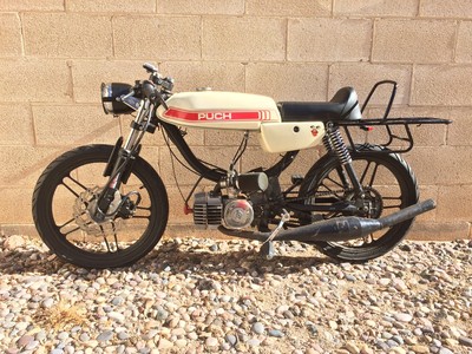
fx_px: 395
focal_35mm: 29
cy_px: 177
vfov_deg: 48.2
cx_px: 236
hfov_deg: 61.7
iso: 32
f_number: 2.2
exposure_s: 1/733
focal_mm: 4.15
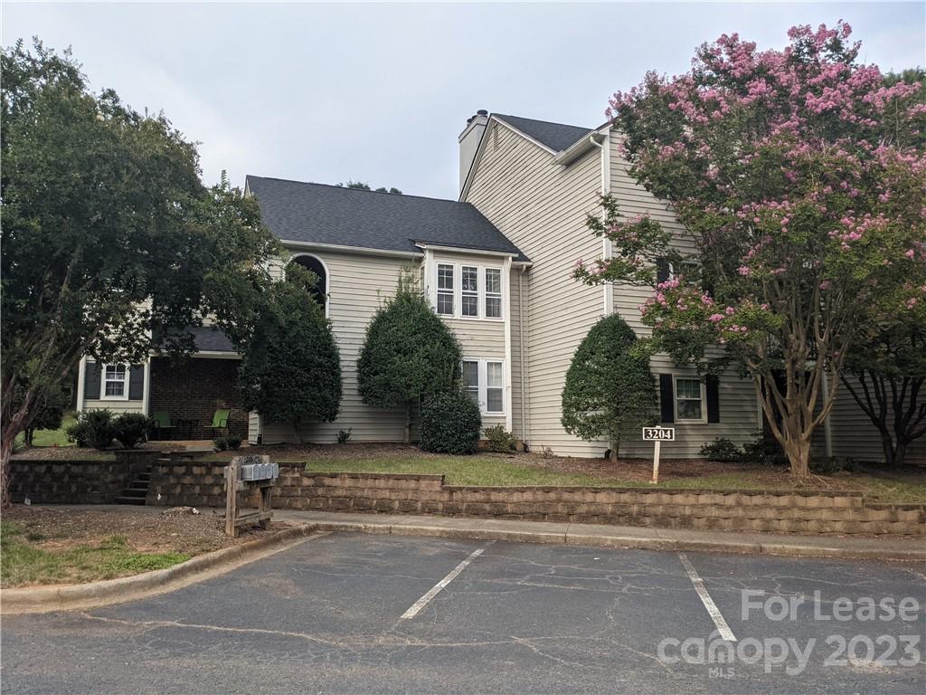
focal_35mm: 27
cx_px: 463
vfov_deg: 51.4
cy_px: 348
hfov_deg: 65.3
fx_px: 722
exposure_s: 1/2132
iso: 88
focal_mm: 4.38
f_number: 1.73
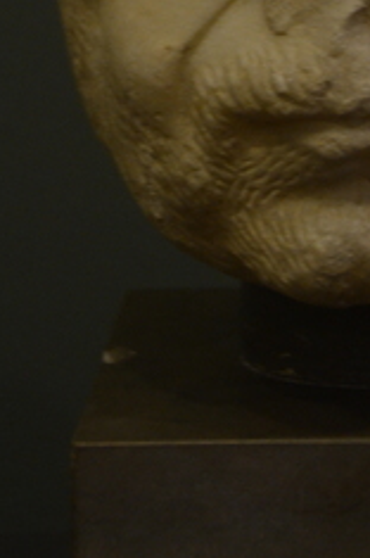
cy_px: -216
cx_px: 389
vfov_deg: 9.2
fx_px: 3401
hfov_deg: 6.2
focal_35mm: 220
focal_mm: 52
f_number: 4.8
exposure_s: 1/10
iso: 1250
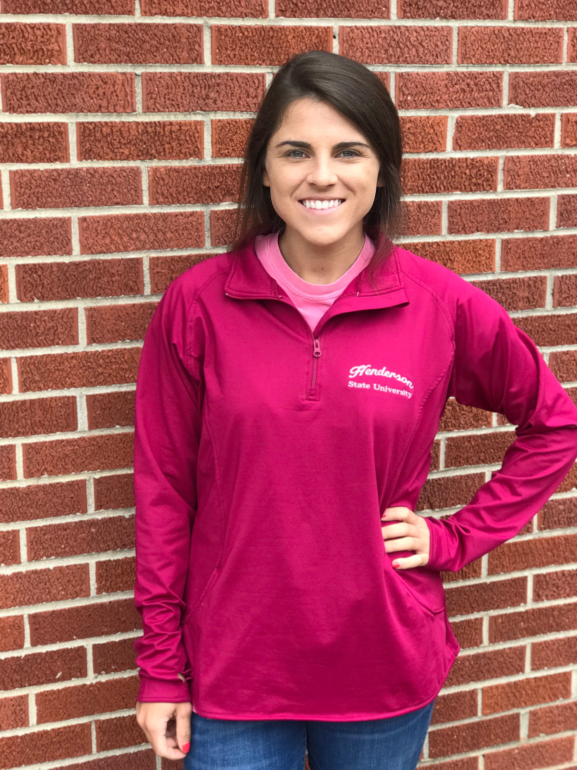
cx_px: 288
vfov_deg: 33.8
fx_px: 1267
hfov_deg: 25.7
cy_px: 385
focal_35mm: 57
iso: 25
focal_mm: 6.6
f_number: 2.8
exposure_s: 1/60
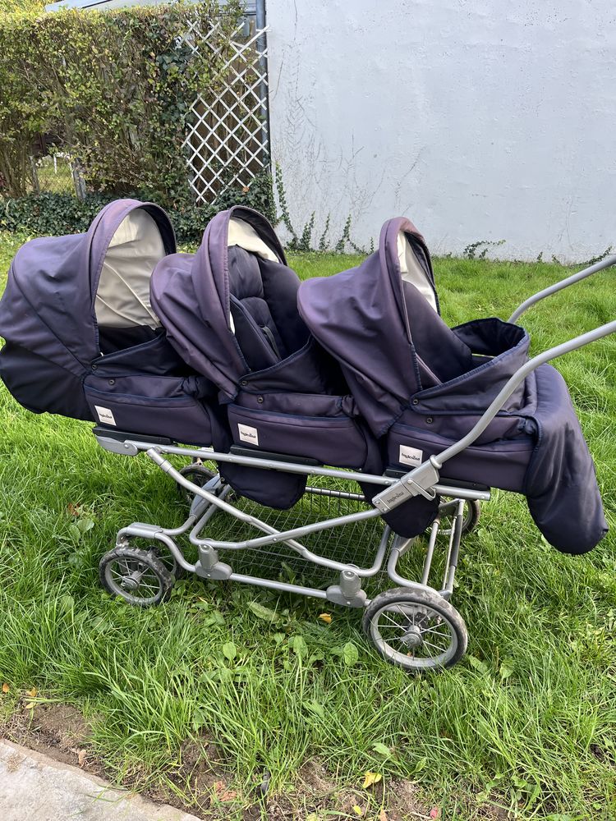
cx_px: 308
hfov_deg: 53.1
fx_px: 617
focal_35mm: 26
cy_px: 410
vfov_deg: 67.3
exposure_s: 1/122
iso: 40
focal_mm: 5.1
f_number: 1.6
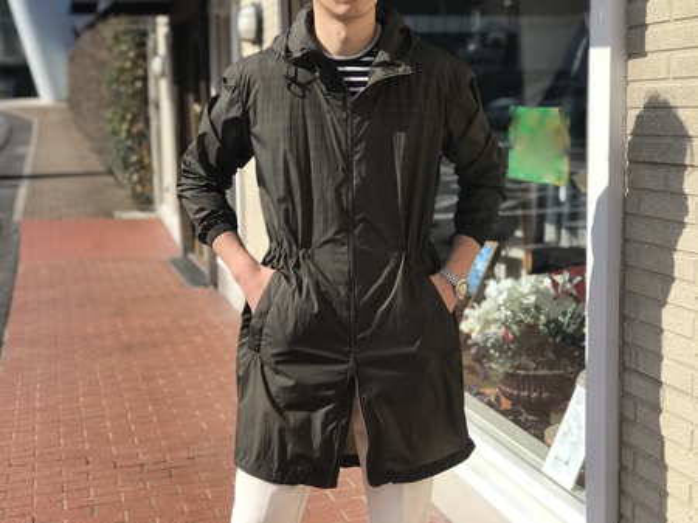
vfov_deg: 25.6
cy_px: 262
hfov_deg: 33.8
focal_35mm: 57
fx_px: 1149
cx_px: 349
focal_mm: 6.6
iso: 20
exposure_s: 1/997
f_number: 2.8
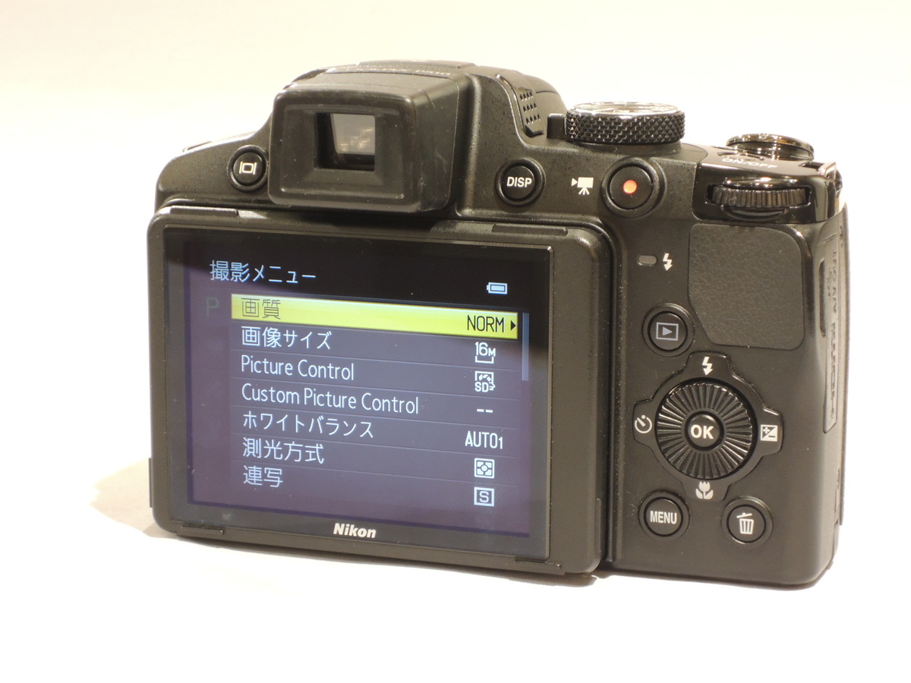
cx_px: 456
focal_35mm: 100
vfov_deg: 14.8
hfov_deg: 19.6
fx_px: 2632
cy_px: 342
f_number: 4.9
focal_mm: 17.9
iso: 500
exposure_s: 1/30
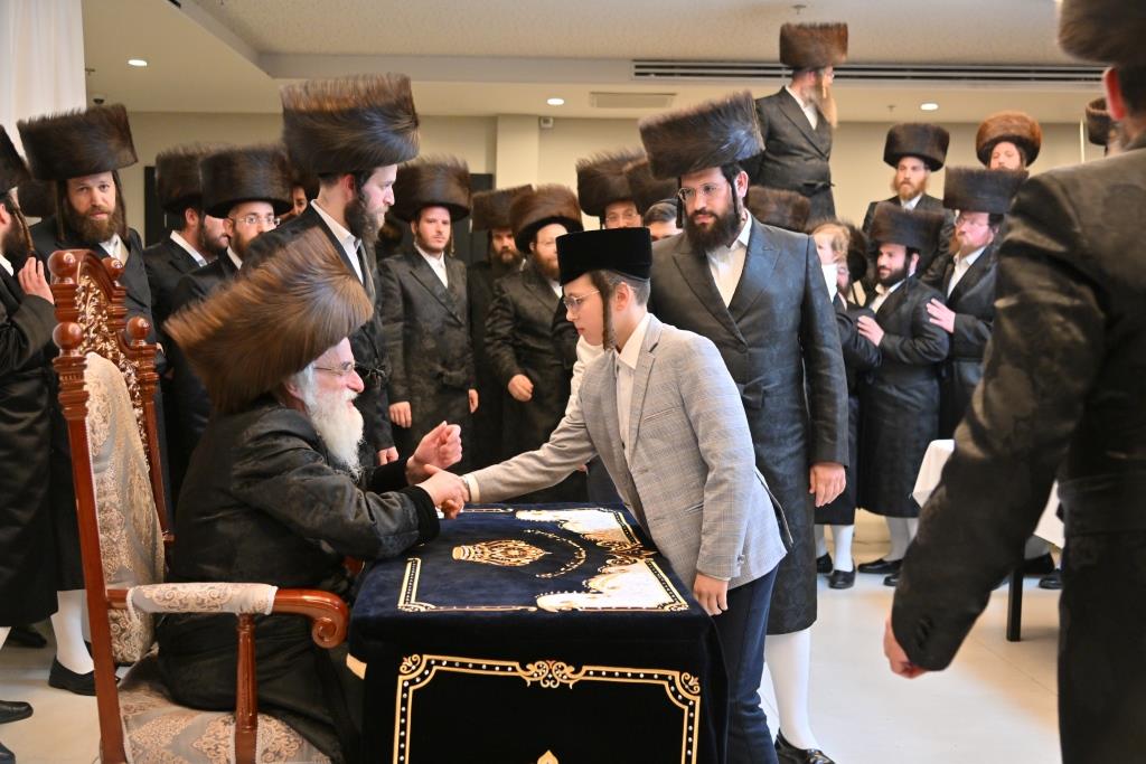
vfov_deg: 35.1
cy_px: 382
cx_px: 573
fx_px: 1210
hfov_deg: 50.7
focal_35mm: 38
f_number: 4
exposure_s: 1/160
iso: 1250
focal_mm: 38
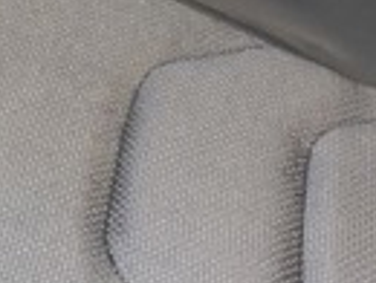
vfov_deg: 11.6
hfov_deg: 14.8
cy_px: -202
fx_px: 1306
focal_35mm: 120
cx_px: -252
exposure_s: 1/60
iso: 320
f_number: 1.6
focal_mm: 5.96
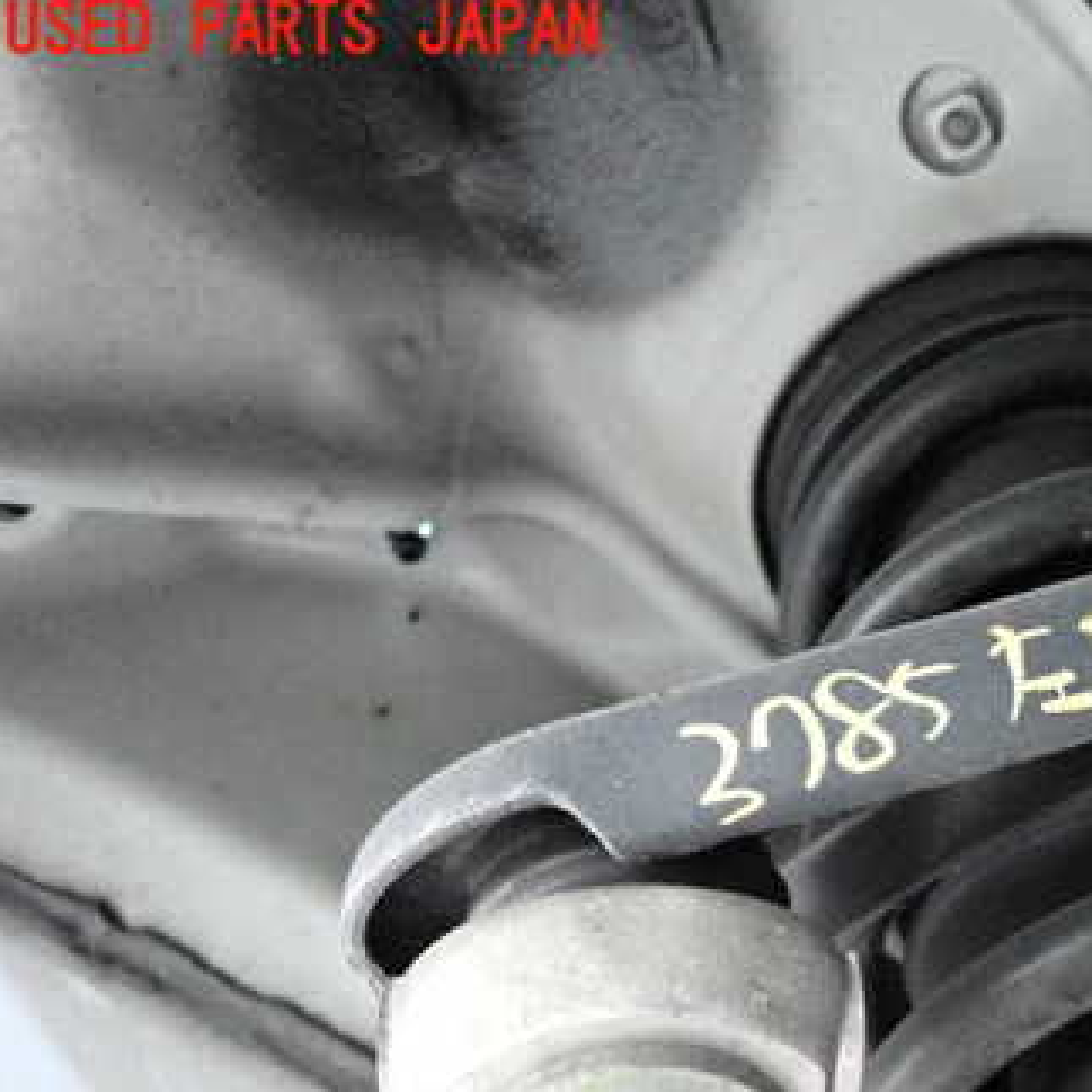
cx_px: 1001
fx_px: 1463
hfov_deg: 37.9
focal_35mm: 41
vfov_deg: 40.3
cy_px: 751
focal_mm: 4.5
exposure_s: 1/125
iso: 3200
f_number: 2
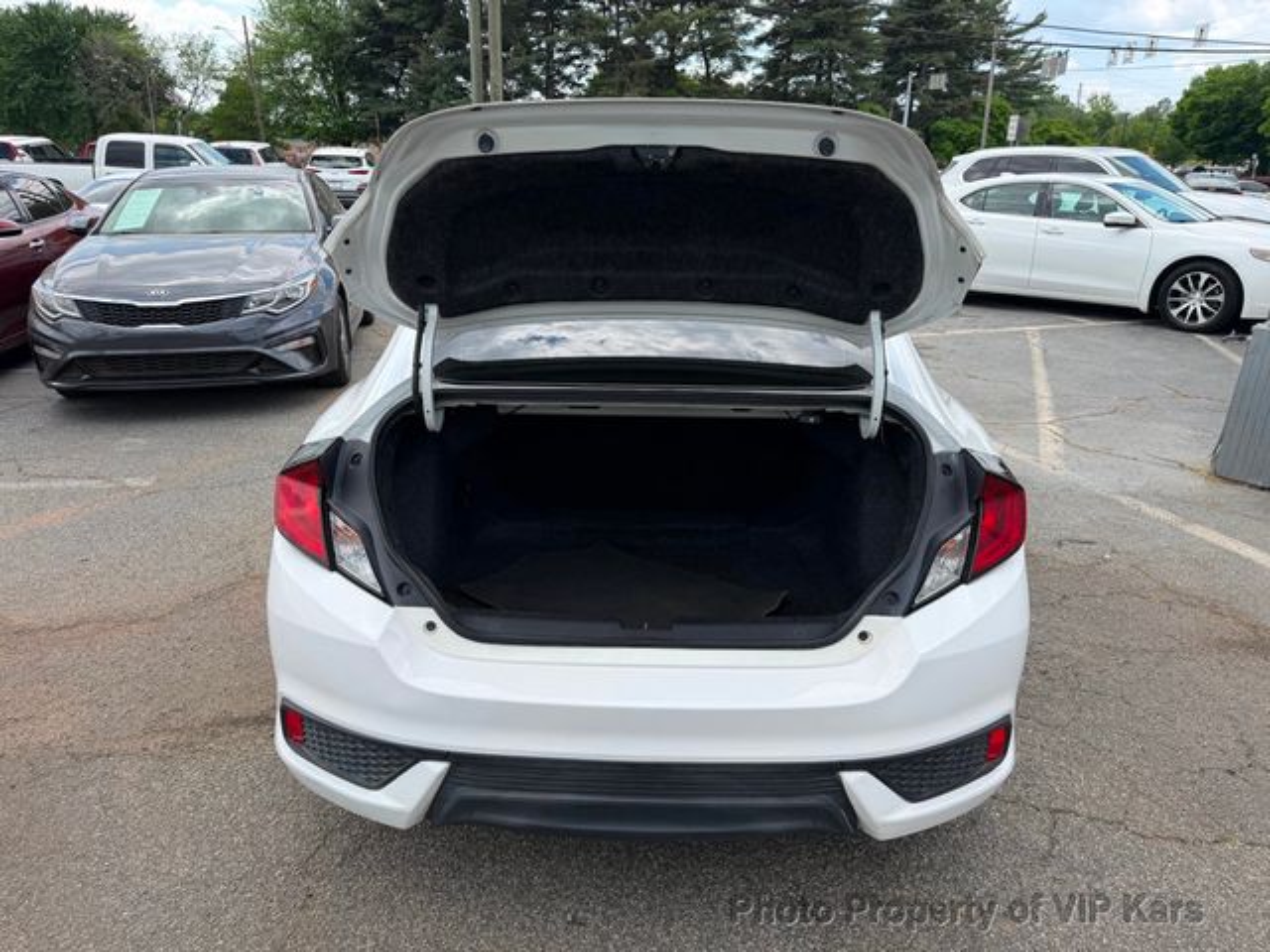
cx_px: 635
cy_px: 476
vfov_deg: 56.8
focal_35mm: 24
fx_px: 881
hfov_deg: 71.6
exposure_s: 1/2169
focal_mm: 6.76
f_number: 1.78
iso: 80
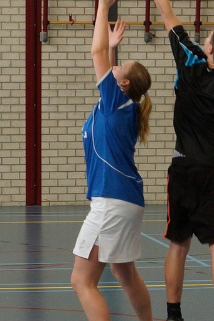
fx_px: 803
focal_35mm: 90
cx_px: 110
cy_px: 71
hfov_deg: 15.2
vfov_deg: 22.4
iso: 800
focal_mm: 30
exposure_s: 1/250
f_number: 4
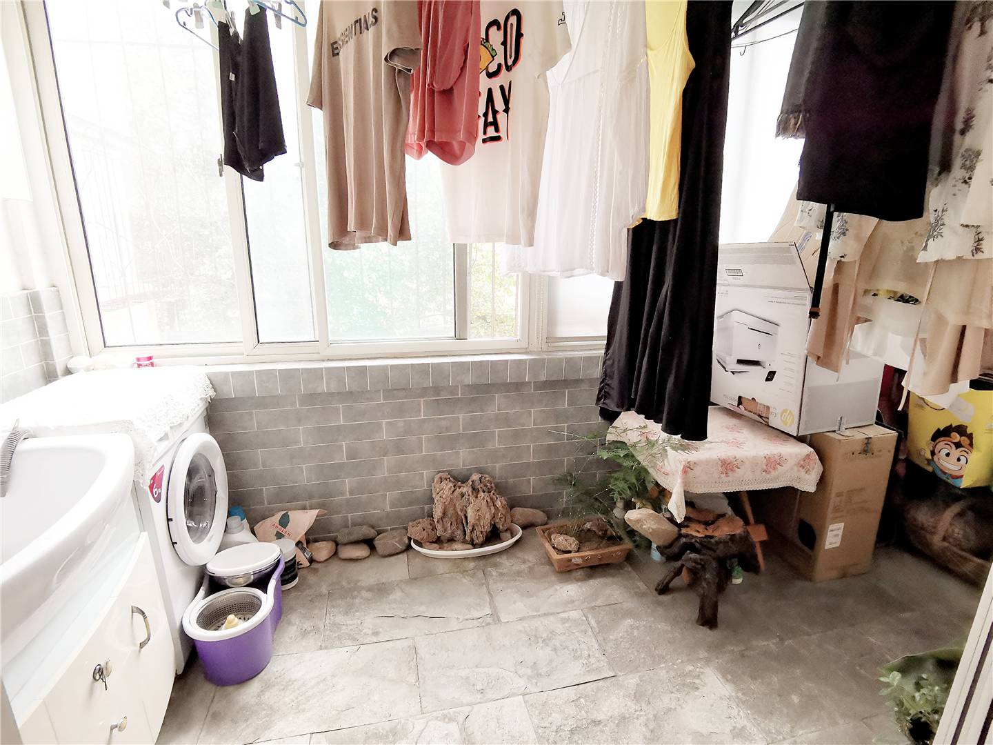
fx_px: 488
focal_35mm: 17
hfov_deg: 91.0
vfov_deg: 74.7
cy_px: 372
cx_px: 496
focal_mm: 2.26
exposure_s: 1/50
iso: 500
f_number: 2.2
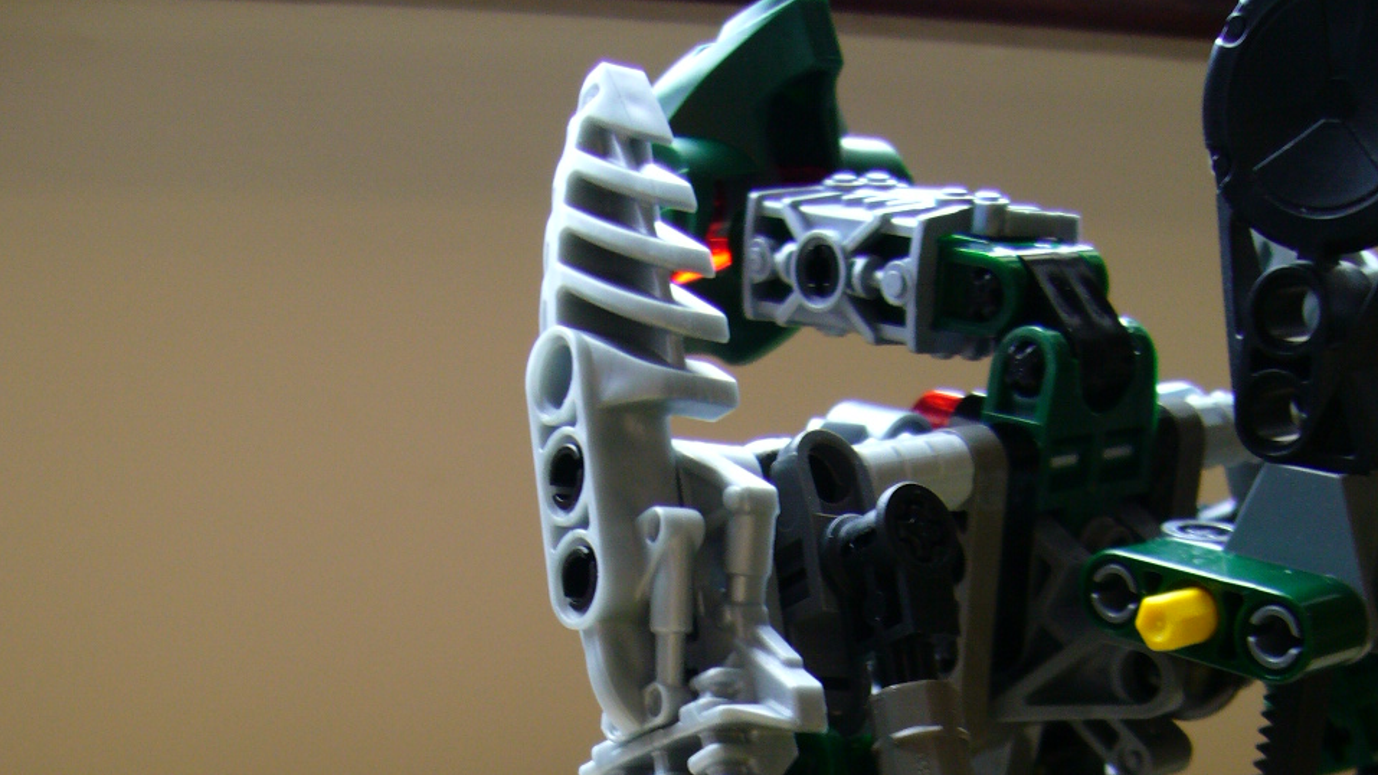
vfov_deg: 21.9
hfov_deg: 40.6
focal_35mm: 51
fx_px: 1863
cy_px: 915
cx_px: 690
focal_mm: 5.8
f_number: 2.8
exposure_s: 1/25
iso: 100
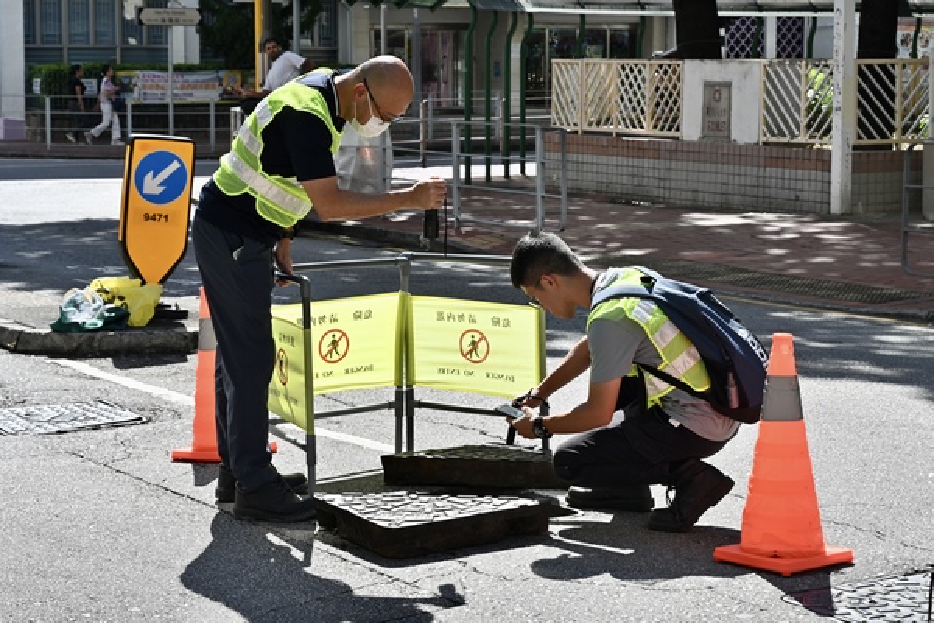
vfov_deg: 19.2
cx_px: 467
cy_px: 312
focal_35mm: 71
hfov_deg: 28.5
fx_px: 1842
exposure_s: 1/400
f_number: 10
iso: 250
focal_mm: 71
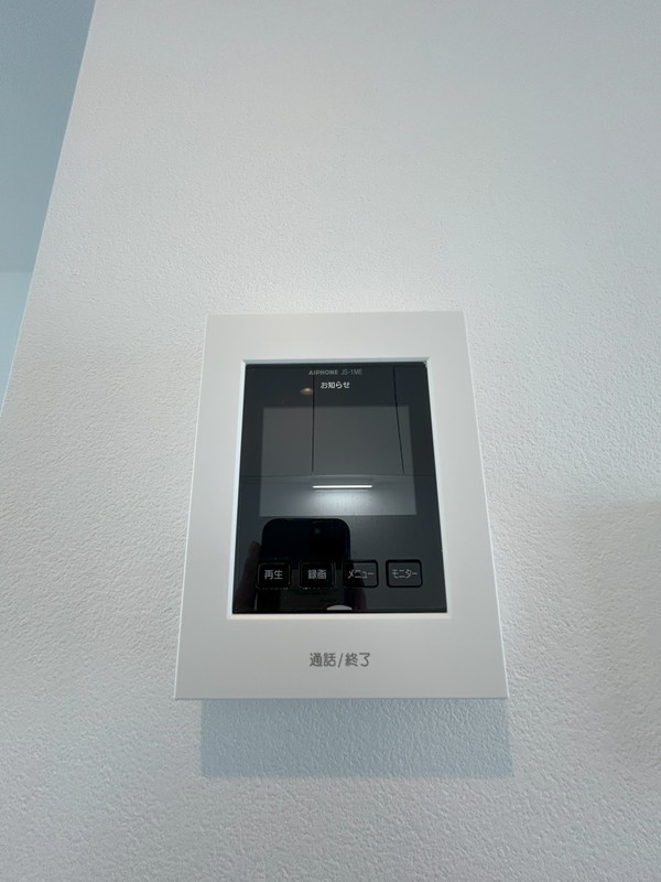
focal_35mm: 14
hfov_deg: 85.7
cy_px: 441
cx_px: 330
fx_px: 356
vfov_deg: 102.1
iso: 160
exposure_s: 1/100
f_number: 2.4
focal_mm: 1.54
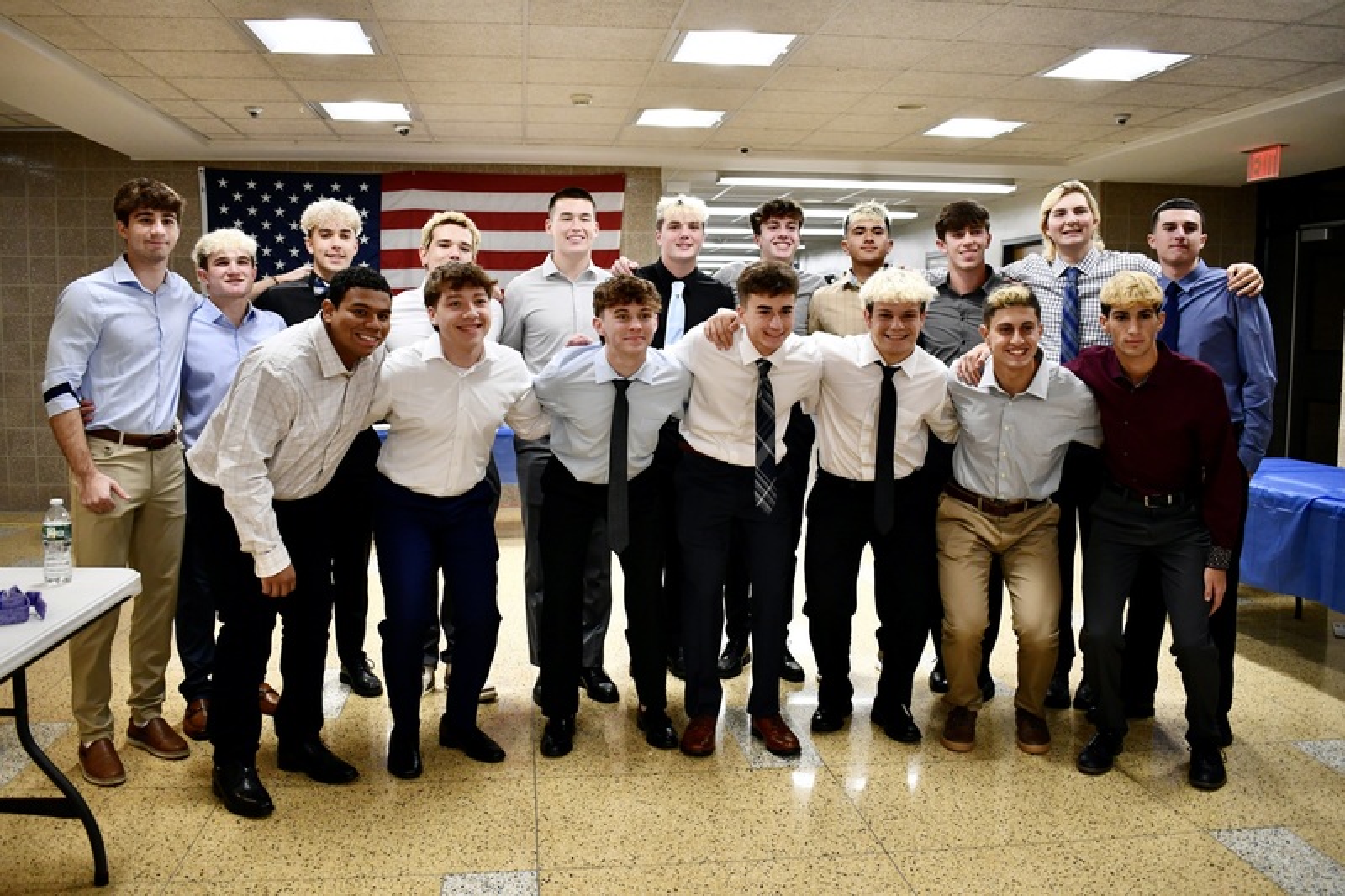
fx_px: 1233
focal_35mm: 33
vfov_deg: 40.0
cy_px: 448
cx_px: 672
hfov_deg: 57.2
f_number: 3.8
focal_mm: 22
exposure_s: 1/125
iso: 1600
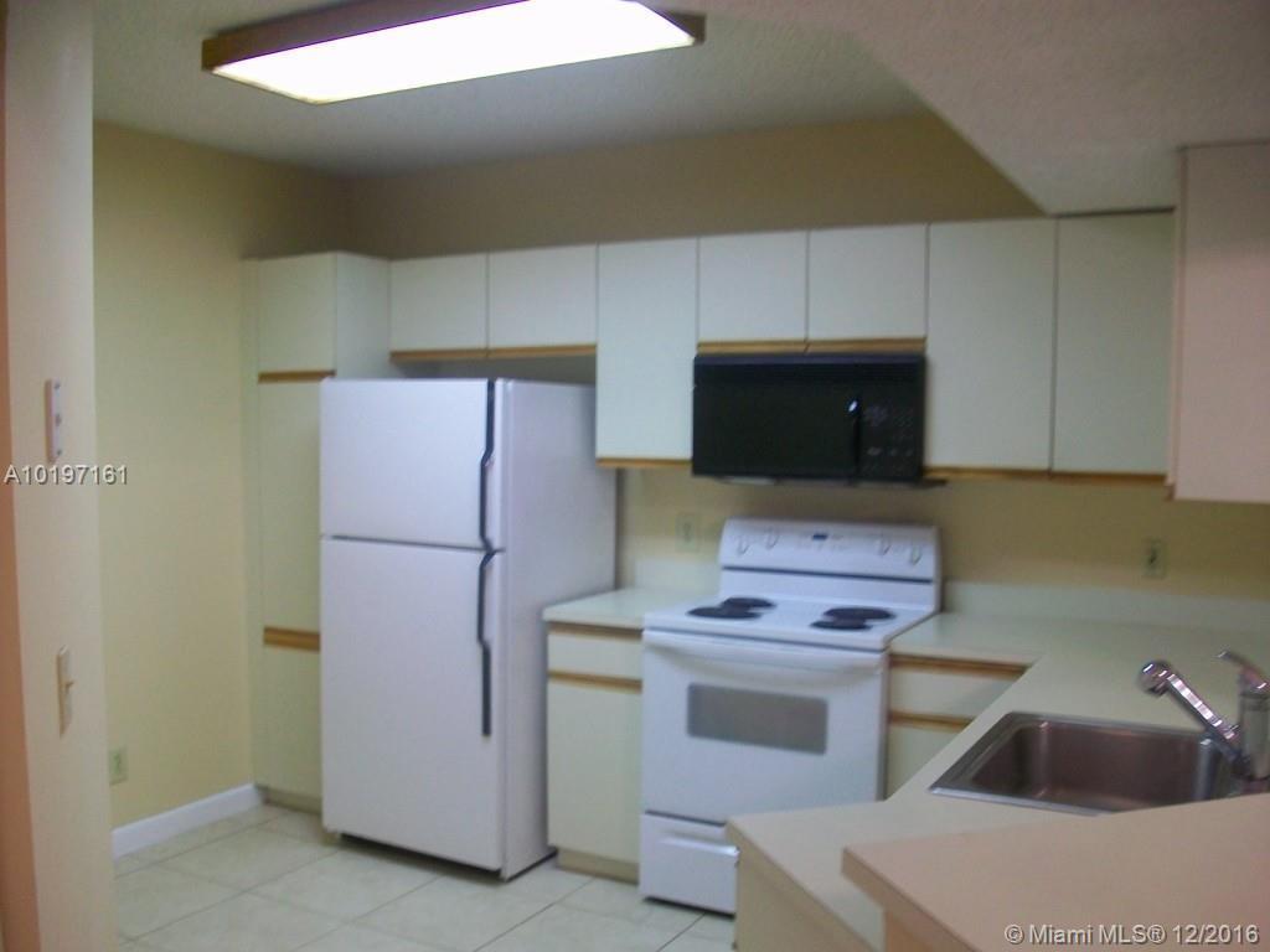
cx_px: 635
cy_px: 476
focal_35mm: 32
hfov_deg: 56.8
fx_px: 1174
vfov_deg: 44.2
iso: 160
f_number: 2.8
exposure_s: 1/20
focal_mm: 5.7
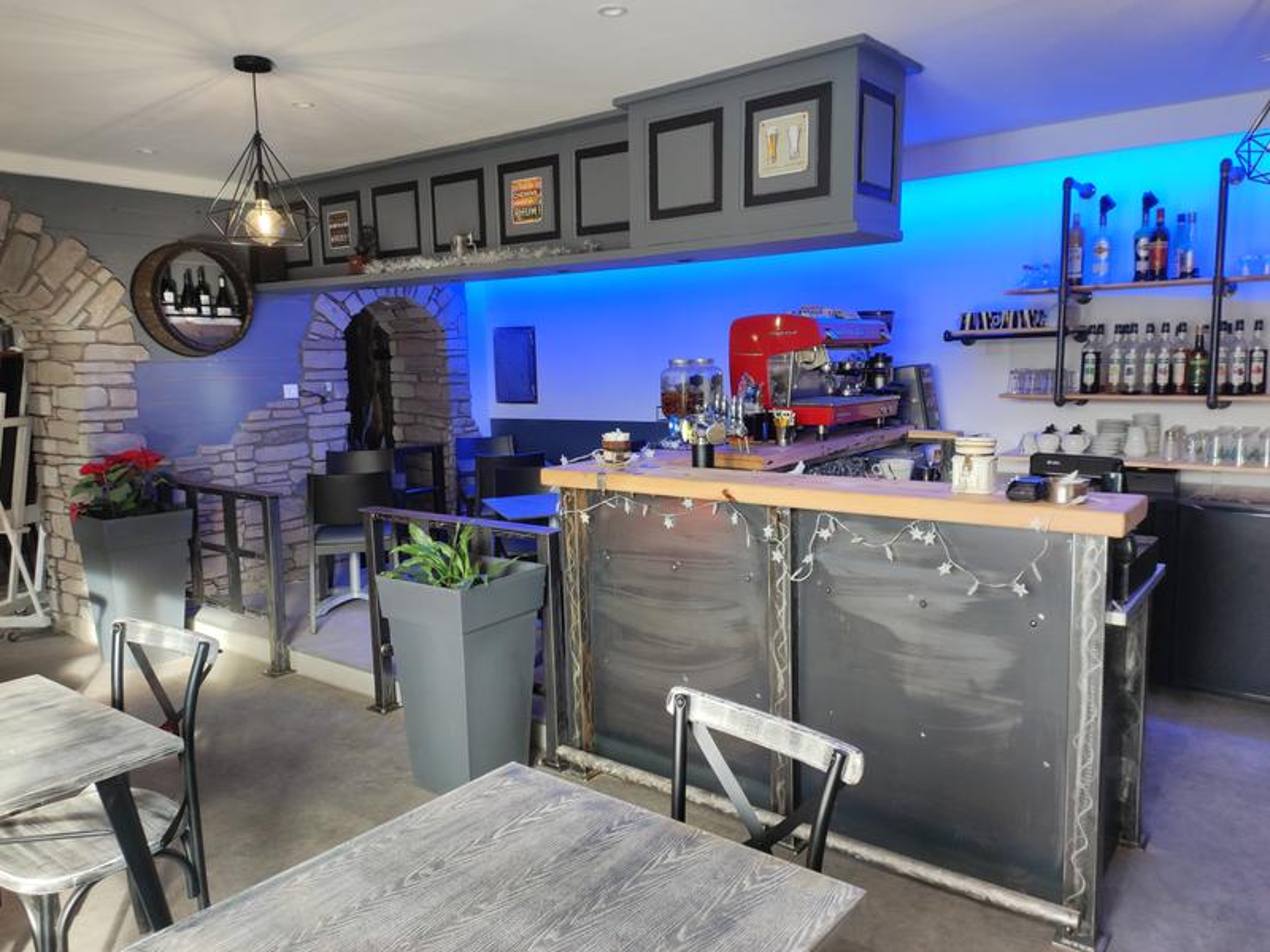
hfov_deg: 69.4
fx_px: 917
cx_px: 635
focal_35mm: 25
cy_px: 476
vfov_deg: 54.9
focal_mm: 4.7
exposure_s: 1/50
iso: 193
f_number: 1.79
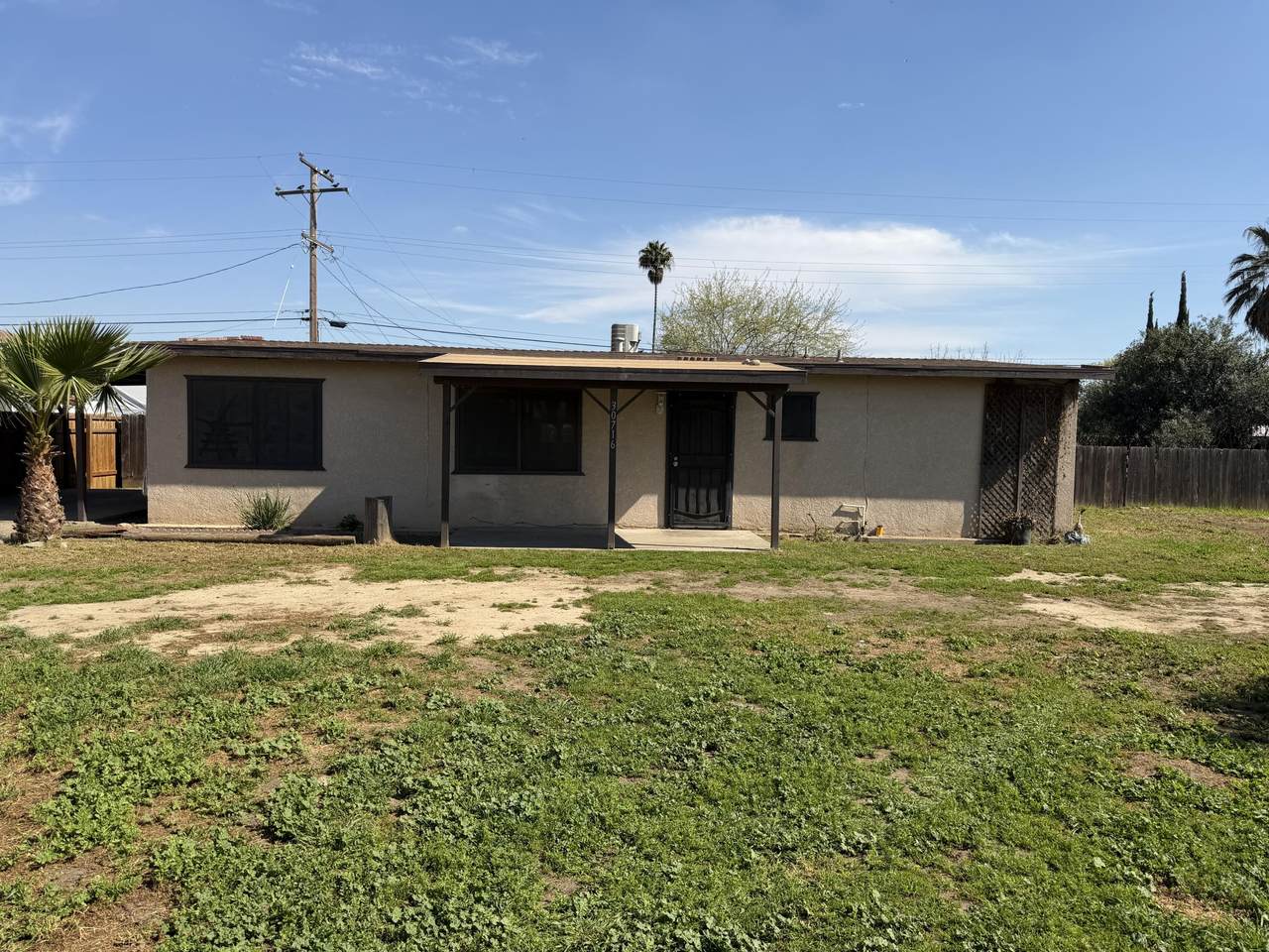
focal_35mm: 24
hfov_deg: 71.6
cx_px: 634
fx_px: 880
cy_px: 476
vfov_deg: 56.8
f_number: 1.78
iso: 80
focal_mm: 6.76
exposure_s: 1/5319
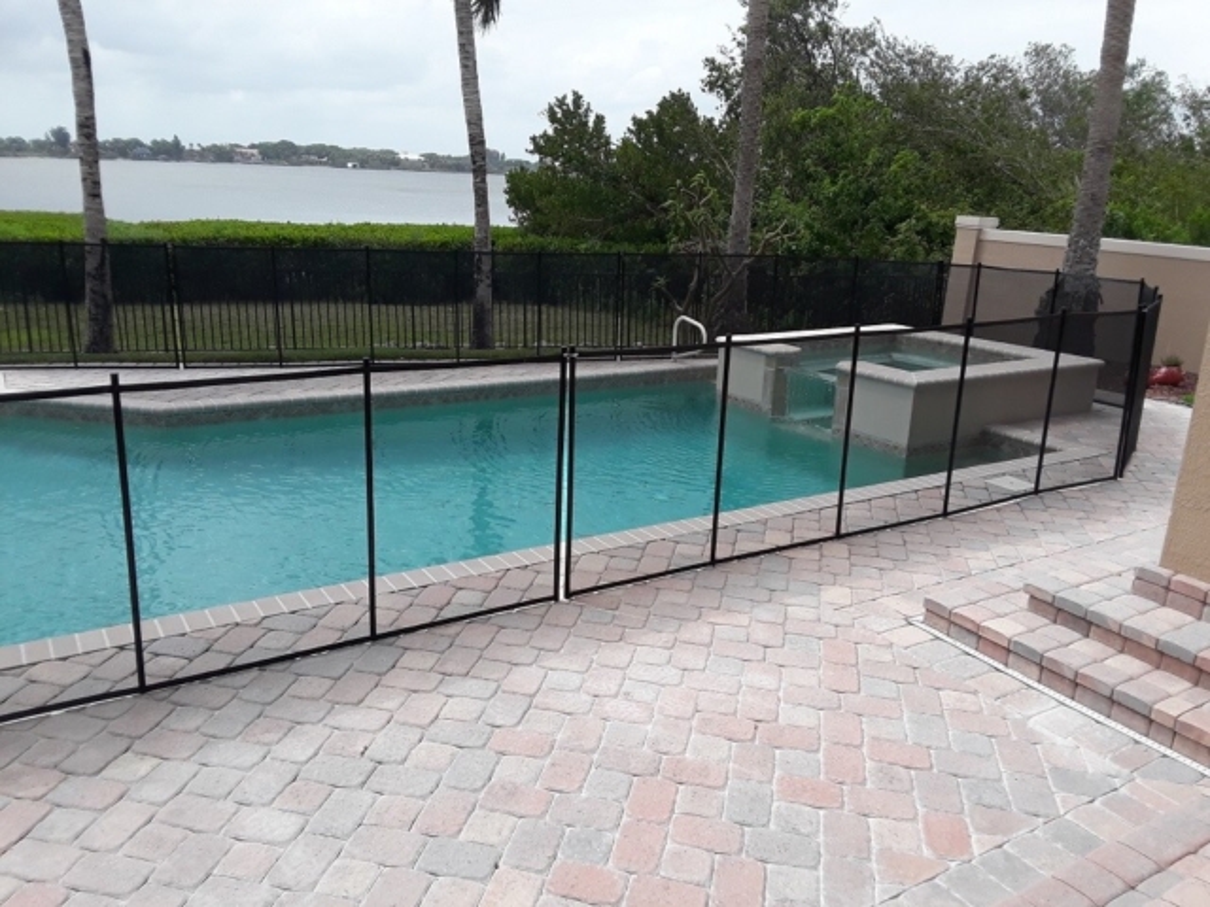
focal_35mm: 28
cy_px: 454
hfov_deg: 63.4
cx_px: 605
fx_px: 979
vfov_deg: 49.7
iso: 40
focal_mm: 2.9
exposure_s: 1/1282
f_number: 1.9
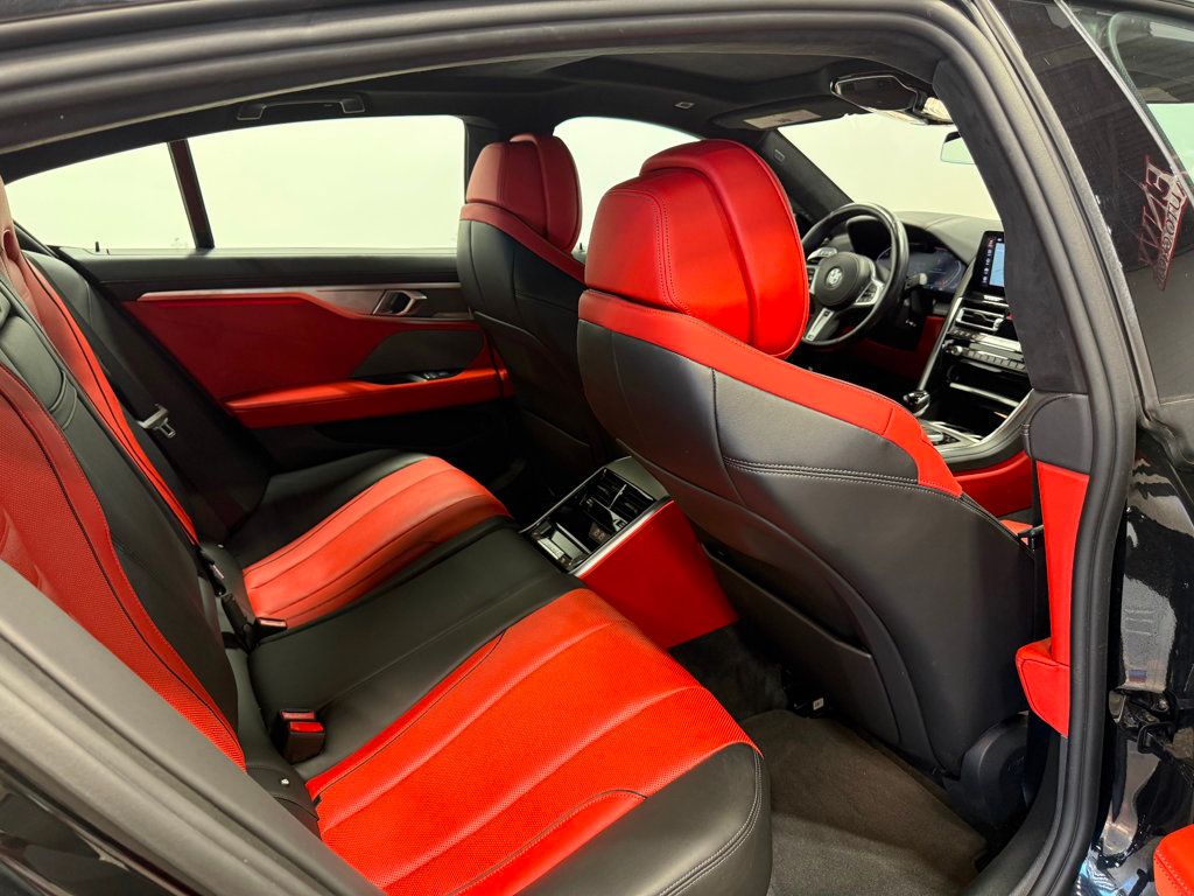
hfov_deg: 71.6
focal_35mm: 24
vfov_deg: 56.8
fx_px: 828
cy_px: 448
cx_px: 597
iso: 250
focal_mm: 6.76
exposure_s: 1/60
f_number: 1.78
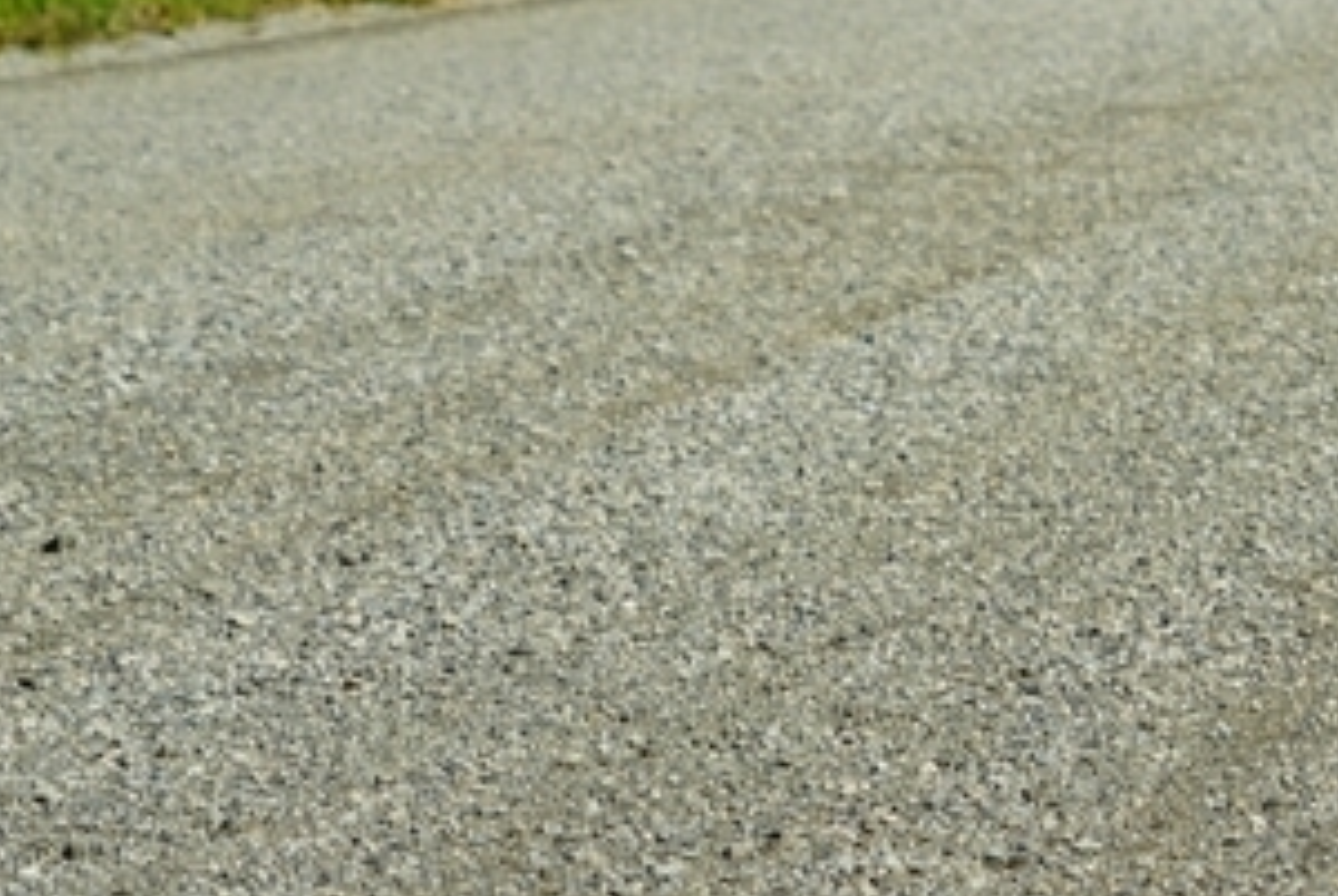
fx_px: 12692
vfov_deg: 4.0
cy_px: -611
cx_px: 1757
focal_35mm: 341
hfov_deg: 6.0
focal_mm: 100
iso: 100
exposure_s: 1/125
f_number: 8
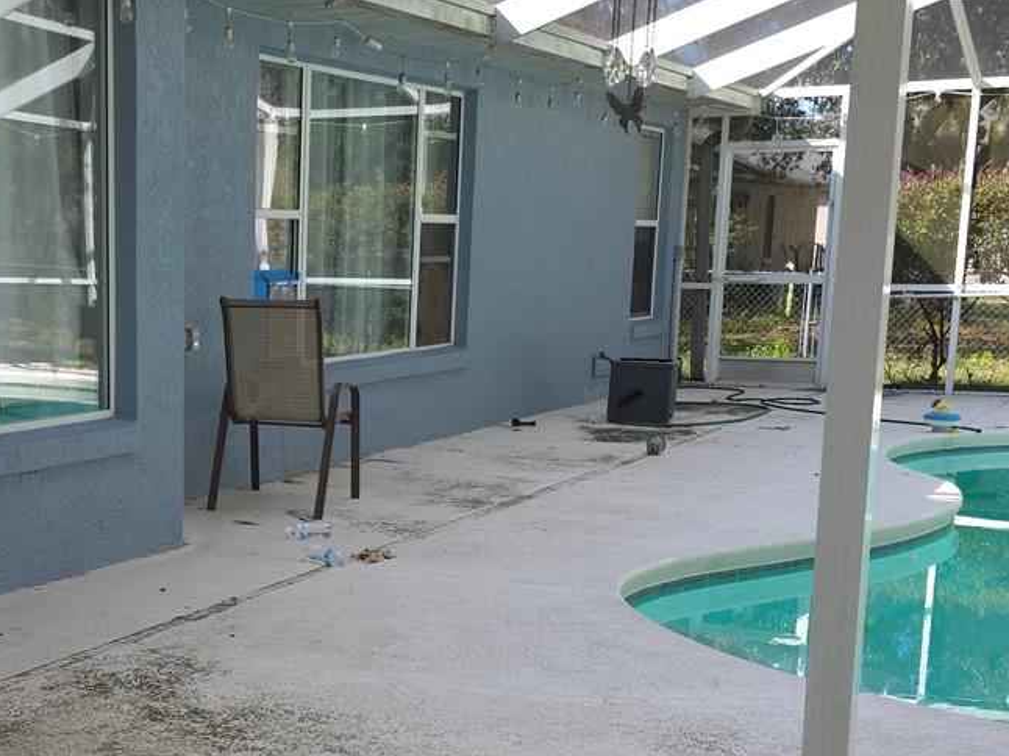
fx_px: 1661
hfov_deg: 32.6
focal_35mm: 57
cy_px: 558
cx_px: 159
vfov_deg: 25.4
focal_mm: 6.3
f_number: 1.7
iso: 12
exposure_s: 1/120
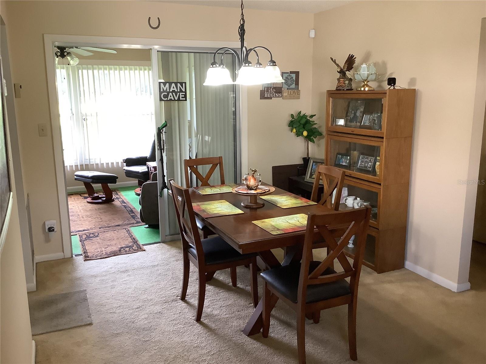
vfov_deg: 45.4
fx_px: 435
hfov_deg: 58.4
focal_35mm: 31
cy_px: 182
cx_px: 243
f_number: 2.4
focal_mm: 3.3
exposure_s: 1/50
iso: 200
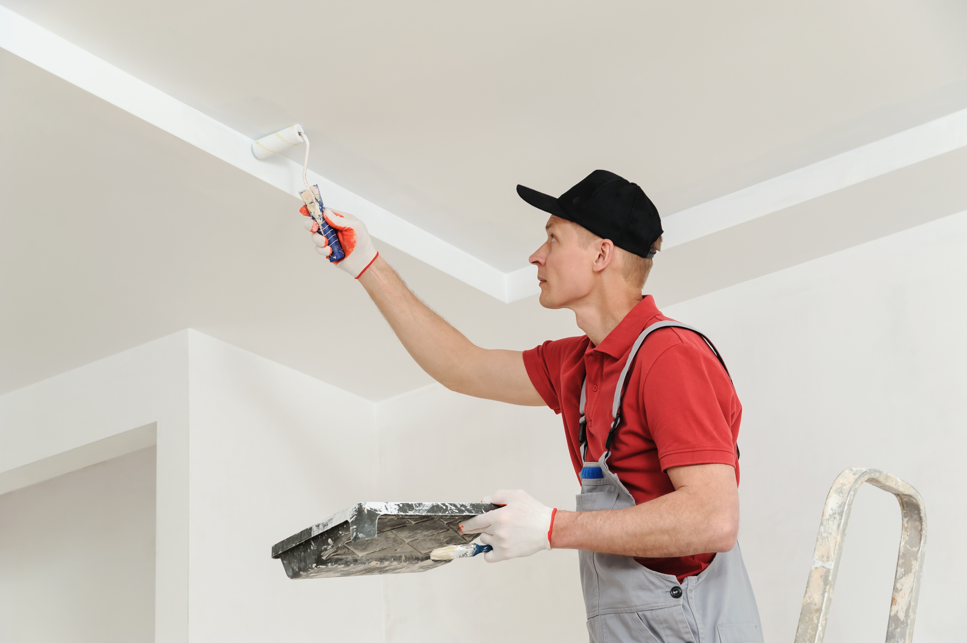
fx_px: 2013
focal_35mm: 75
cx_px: 484
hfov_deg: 27.0
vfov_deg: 18.2
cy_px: 322
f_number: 7.1
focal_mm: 75
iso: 400
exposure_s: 1/100
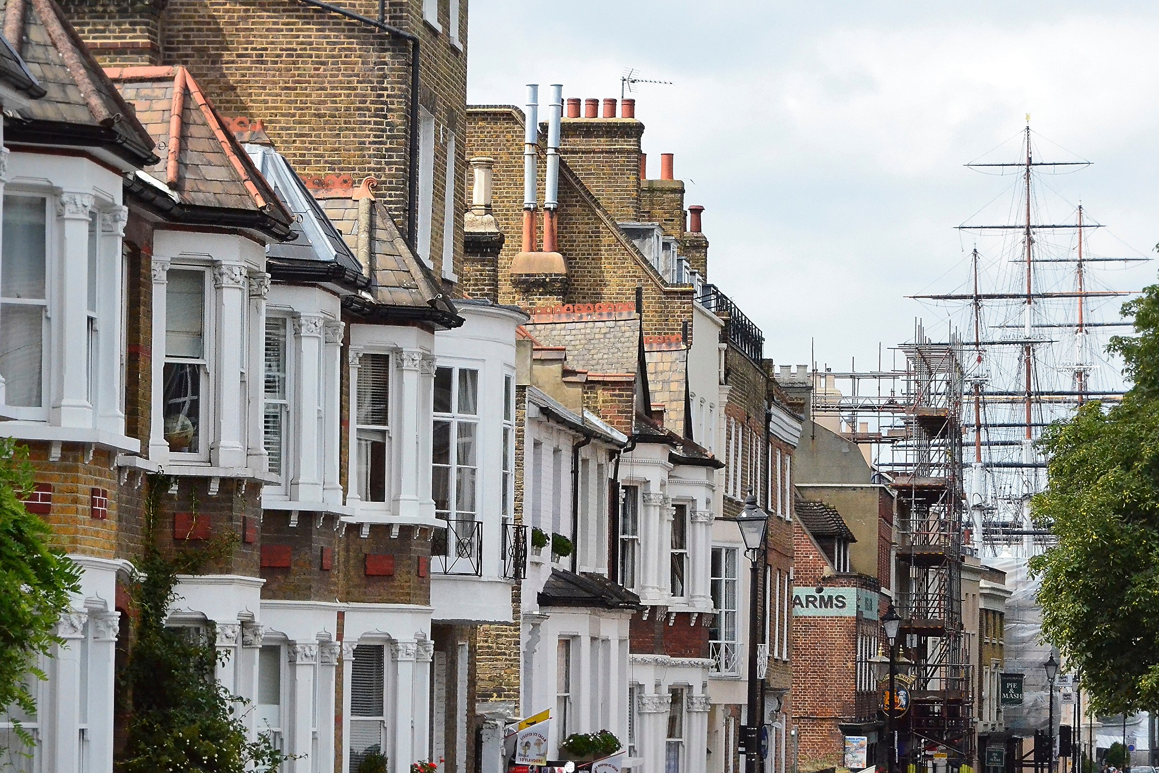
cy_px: 386
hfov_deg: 16.1
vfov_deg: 10.8
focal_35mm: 128
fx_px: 4104
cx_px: 580
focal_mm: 85
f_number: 14
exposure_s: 1/2000
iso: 5000
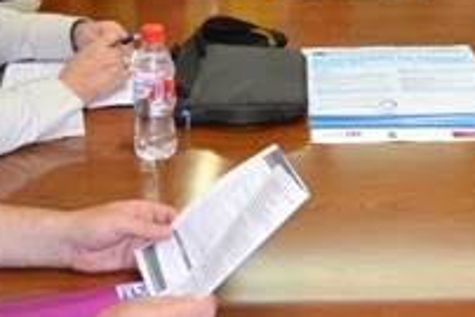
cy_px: -95
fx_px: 1254
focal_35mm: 95
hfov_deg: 21.4
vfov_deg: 13.9
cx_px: 322
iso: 800
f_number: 3.5
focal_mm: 20
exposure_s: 1/60
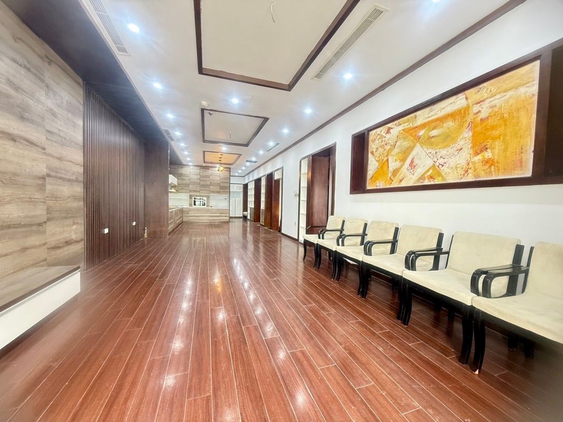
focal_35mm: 14
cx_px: 282
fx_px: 228
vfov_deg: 85.7
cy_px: 211
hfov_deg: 102.1
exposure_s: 1/60
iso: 500
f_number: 2.2
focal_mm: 2.22
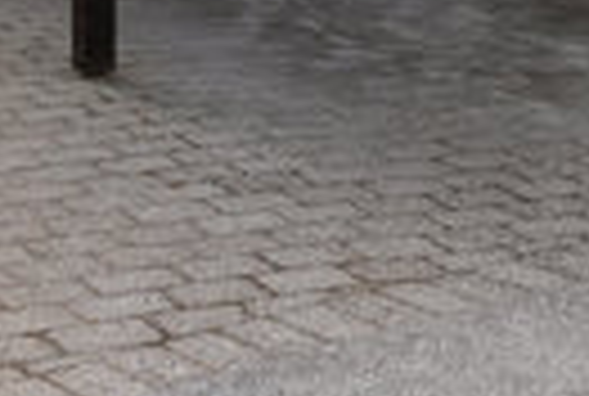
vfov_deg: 9.7
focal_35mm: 130
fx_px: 2136
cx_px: -27
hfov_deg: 15.4
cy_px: -432
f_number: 7.1
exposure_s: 1/320
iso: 200
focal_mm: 19
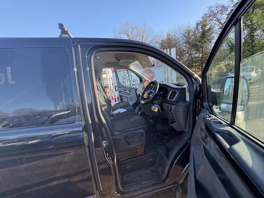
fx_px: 107
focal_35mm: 14
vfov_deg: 85.7
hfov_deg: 102.1
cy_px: 99
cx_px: 132
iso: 64
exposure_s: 1/136
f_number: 2.2
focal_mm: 2.22
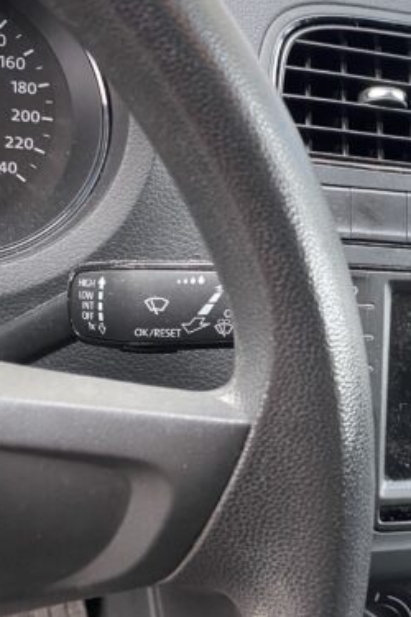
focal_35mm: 37
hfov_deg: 33.0
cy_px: 307
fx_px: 634
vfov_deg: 51.9
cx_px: 411
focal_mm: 4.25
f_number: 1.8
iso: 125
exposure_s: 1/88
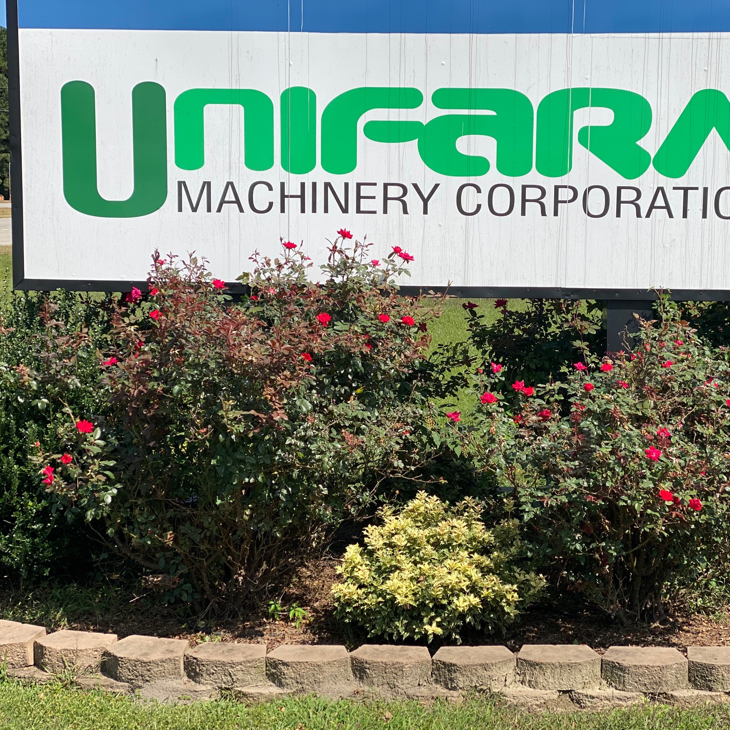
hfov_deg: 27.7
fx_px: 1479
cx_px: 427
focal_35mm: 62
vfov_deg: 27.7
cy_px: 367
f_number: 2
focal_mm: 6
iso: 20
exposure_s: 1/2519
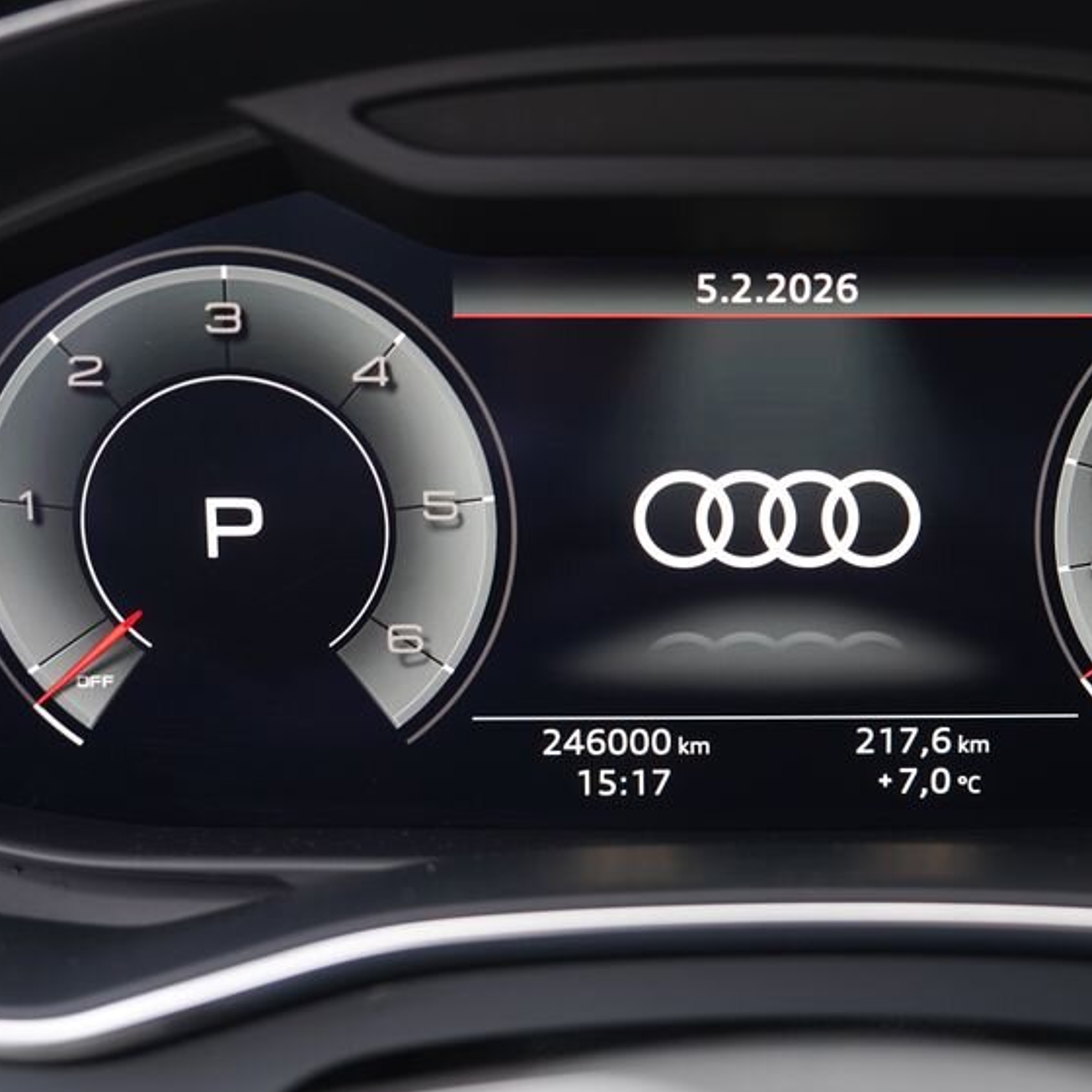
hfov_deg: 30.2
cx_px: 766
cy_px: 477
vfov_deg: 30.5
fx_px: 1999
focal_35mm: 56
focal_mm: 36
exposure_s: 1/40
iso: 400
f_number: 2.8
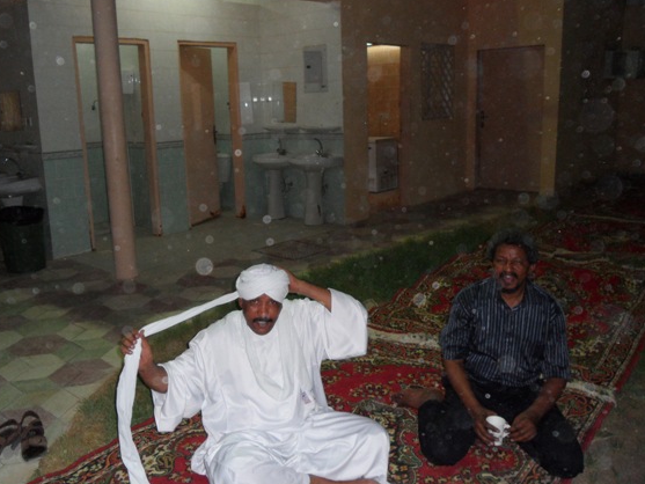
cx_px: 279
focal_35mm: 31
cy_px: 214
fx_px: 578
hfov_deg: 58.1
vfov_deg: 45.4
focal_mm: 4.9
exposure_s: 1/45
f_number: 3.5
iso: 200
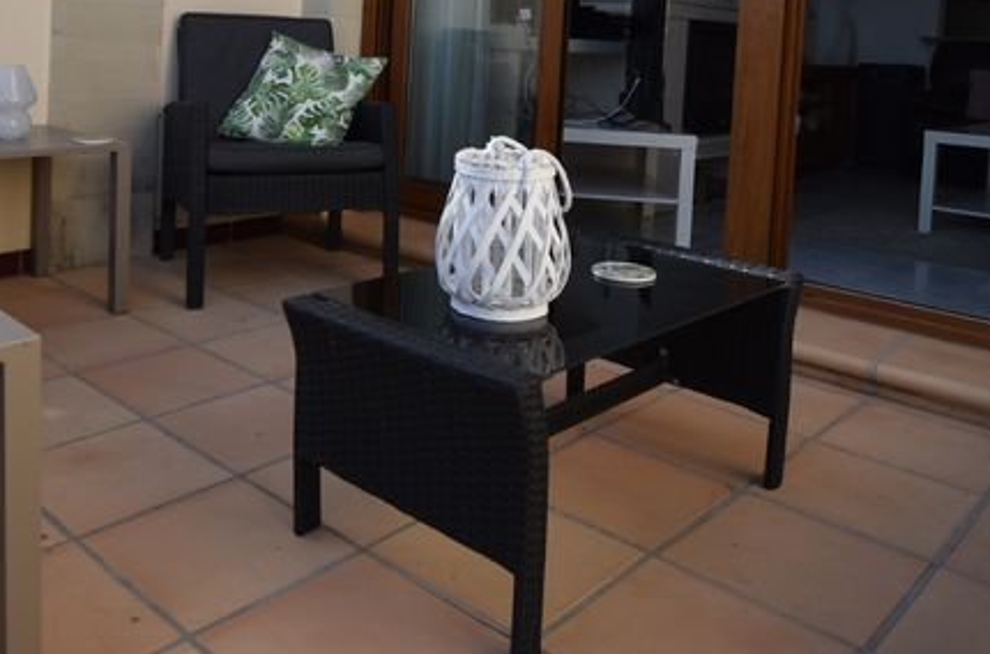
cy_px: 66
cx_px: 381
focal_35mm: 33
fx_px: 905
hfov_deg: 56.8
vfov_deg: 37.2
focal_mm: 10
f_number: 7.1
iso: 200
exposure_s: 1/320
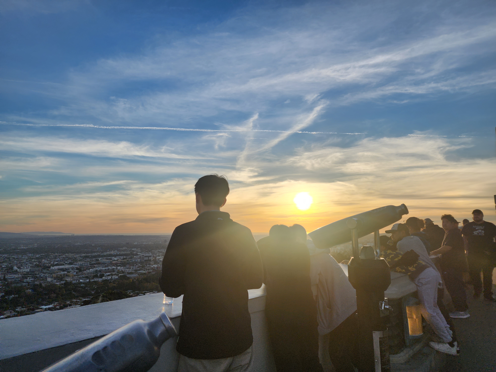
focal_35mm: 23
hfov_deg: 73.9
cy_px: 186
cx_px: 248
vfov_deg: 58.9
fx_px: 330
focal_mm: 6.4
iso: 12
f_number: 1.8
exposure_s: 1/1597
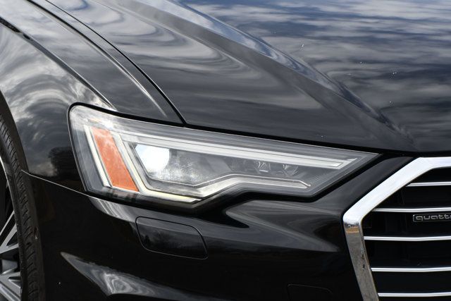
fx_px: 1729
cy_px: 150
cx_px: 226
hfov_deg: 14.9
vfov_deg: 9.9
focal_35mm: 138
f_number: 8
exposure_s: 1/250
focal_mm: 92
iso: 110
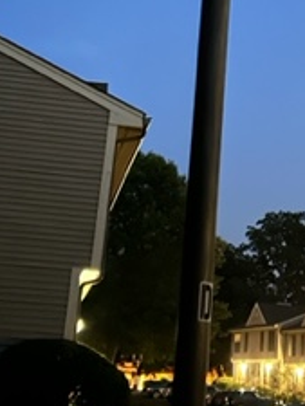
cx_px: 242
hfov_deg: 19.7
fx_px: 869
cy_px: 29
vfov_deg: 25.4
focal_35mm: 74
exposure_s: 1/9
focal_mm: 5.7
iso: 2500
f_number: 1.5
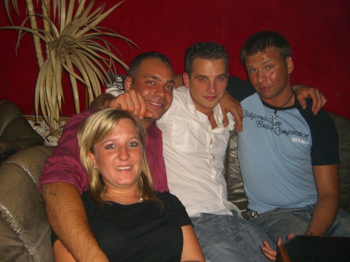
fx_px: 384
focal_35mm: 38
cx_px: 175
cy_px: 131
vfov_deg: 37.7
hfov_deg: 49.0
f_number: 2.8
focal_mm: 7.9
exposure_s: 1/60
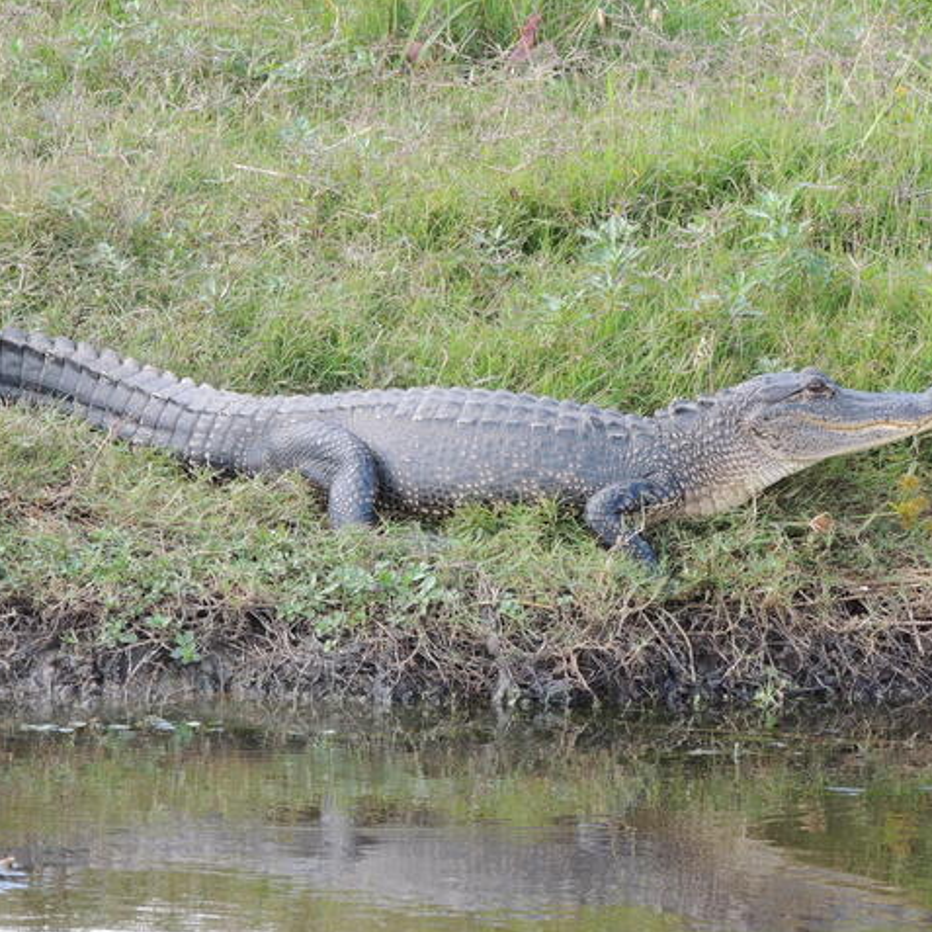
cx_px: 387
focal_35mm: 415
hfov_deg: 4.2
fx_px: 12641
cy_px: 467
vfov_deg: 4.2
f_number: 4.8
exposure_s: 1/200
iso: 280
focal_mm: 62.4
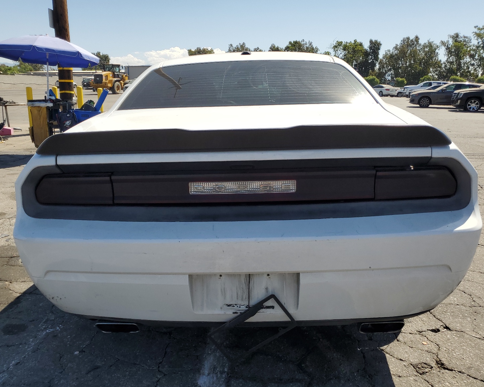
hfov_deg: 62.2
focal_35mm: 28
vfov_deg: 51.5
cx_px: 252
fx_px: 401
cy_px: 197
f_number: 1.5
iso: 50
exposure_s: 1/3333
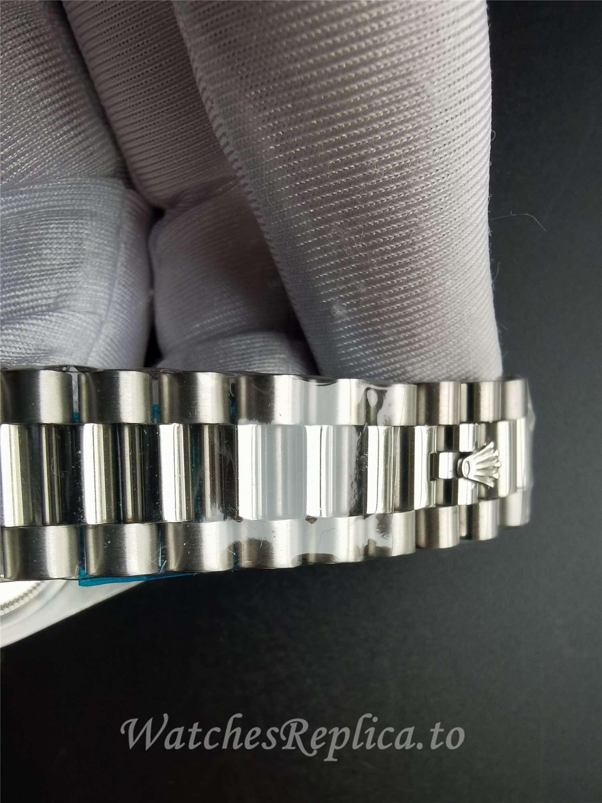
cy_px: 402
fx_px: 603
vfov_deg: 67.3
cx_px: 301
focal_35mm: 26
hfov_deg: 53.1
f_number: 2.2
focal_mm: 2.26
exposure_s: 1/100
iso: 64
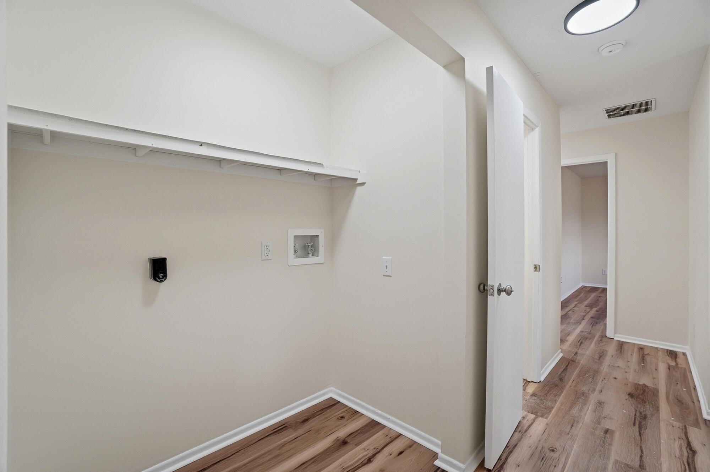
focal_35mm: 15
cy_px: 236
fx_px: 296
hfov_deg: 100.4
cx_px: 355
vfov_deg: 77.2
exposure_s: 1/320
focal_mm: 10
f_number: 4
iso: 100
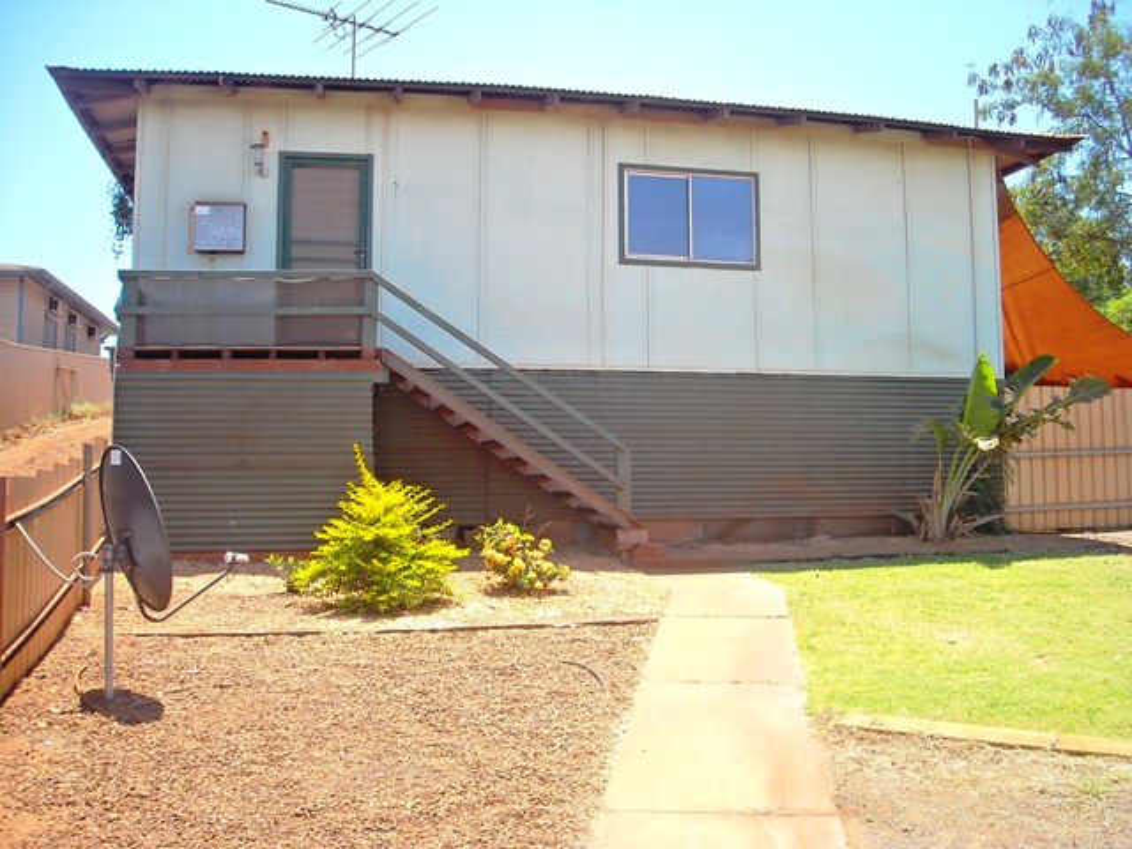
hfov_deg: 52.6
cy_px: 424
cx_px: 566
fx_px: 1145
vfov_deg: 40.7
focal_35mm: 35
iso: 64
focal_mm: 5.7
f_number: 2.8
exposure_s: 1/353
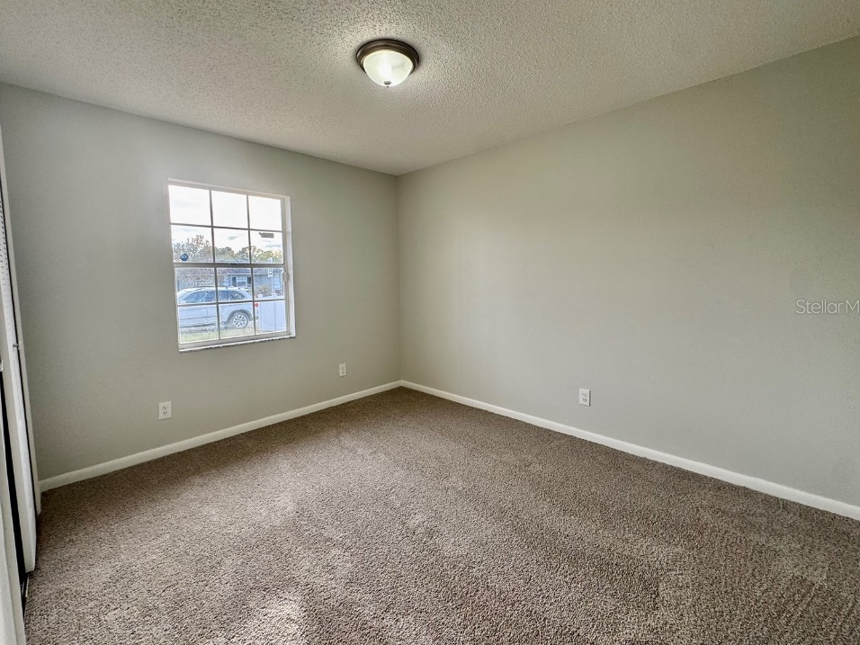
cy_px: 306
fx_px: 373
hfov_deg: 98.2
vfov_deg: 81.7
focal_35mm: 15
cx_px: 420
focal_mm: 2.22
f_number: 2.2
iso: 40
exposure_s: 1/102
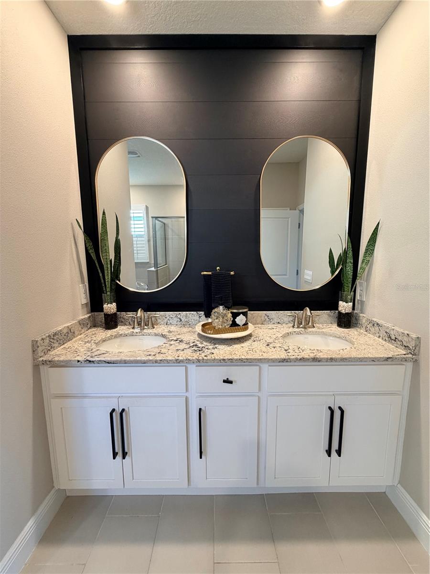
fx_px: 232
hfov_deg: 85.7
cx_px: 215
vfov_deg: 102.1
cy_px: 287
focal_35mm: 14
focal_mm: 2.22
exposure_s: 1/60
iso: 250
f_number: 2.2
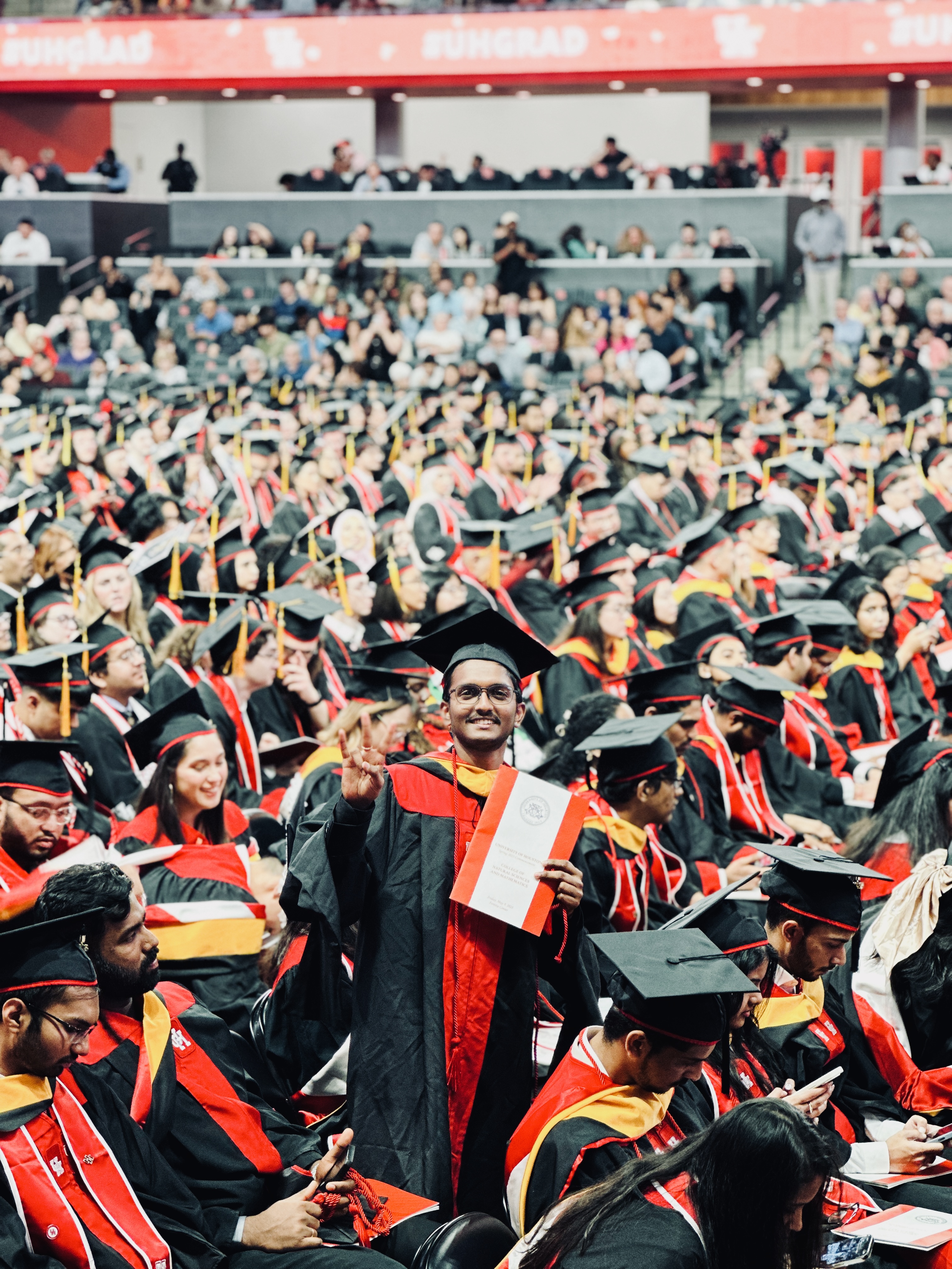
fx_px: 2824
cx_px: 476
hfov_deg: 19.1
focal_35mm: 77
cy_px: 634
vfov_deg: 25.3
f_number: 2.8
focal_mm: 9
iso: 320
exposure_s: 1/40
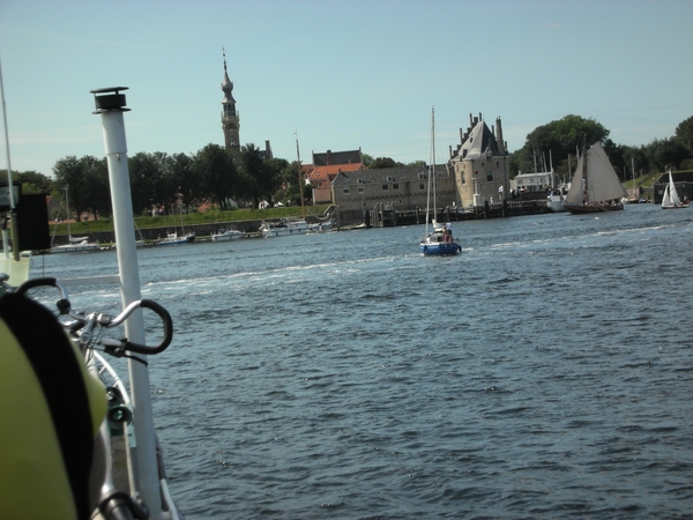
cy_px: 260
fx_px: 2102
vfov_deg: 14.1
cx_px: 346
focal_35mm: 105
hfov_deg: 18.7
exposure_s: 1/302
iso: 50
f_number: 5.4
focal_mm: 17.4
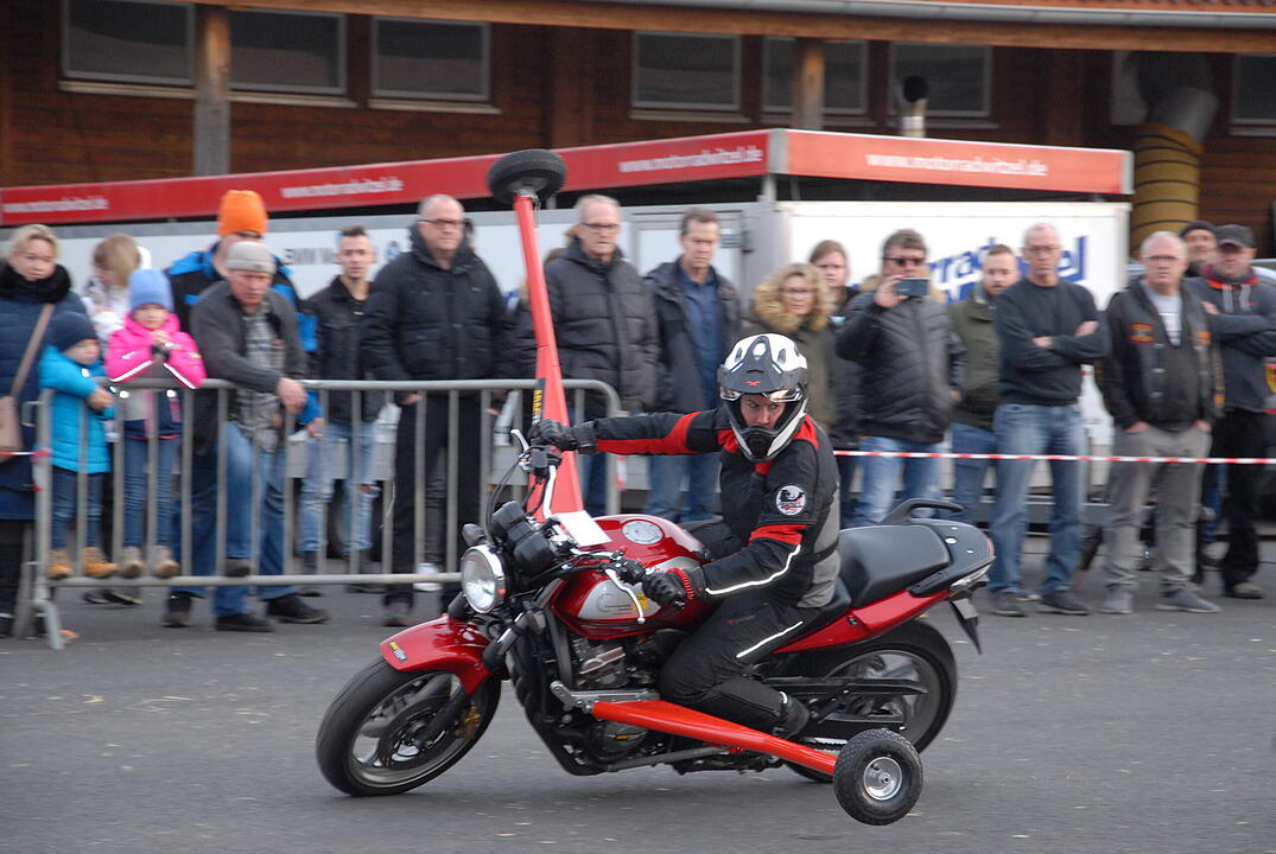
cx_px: 638
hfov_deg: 13.9
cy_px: 427
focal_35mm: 147
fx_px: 5217
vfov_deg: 9.4
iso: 500
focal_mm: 98
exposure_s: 1/125
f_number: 7.1
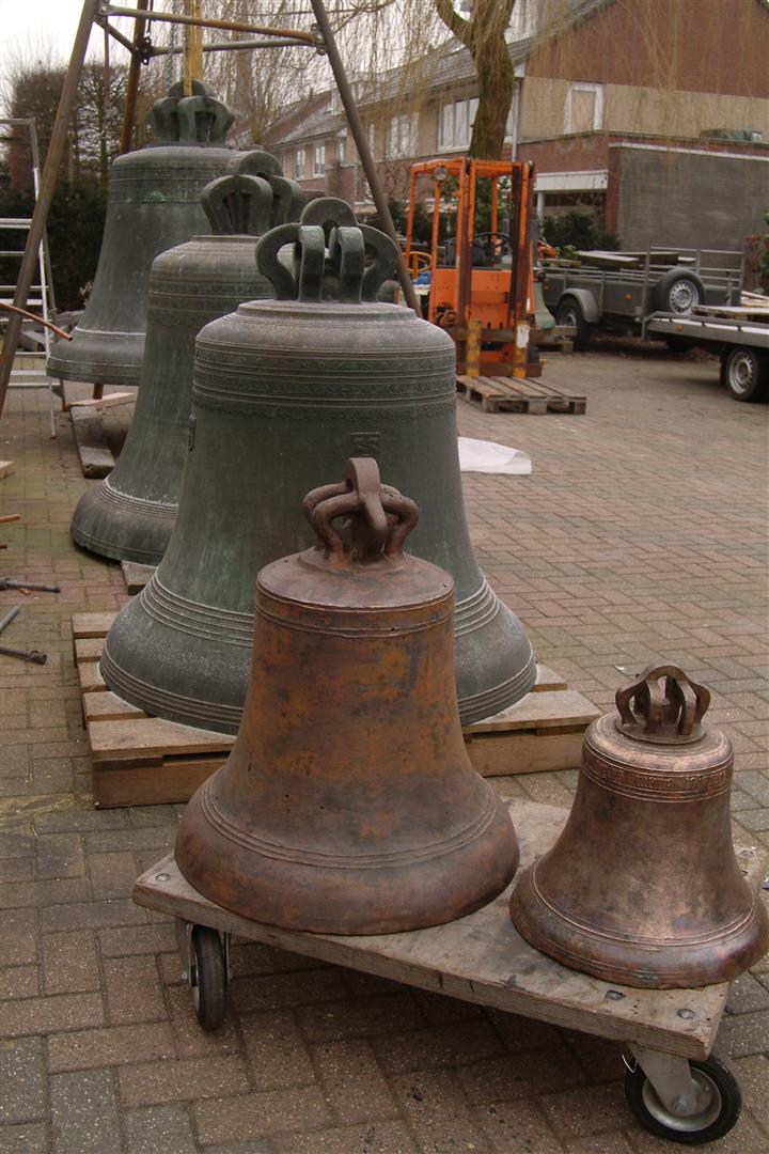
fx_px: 1153
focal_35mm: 36
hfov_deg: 36.9
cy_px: 577
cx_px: 384
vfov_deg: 53.1
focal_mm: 24
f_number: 5.6
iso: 200
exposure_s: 1/125
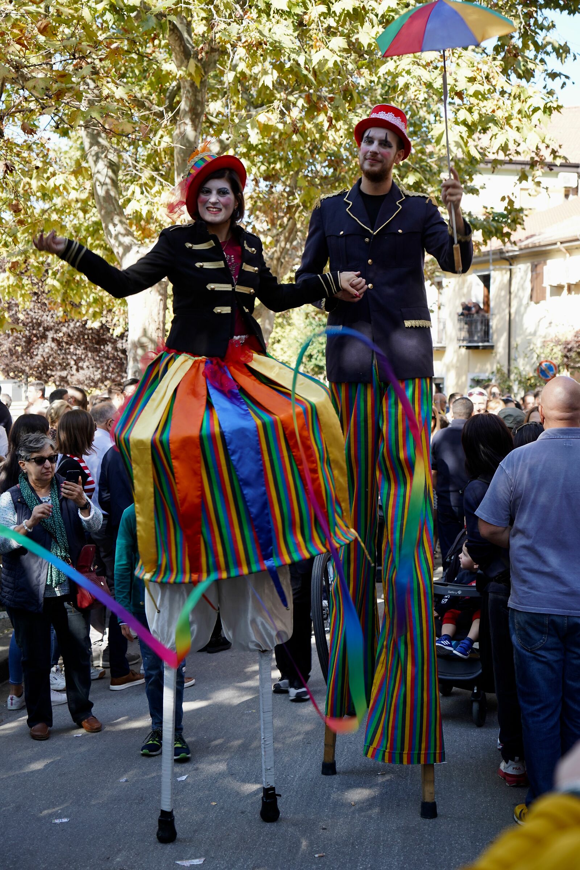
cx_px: 290
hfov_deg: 27.0
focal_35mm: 50
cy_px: 435
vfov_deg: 39.6
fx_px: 1208
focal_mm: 50
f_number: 4.5
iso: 100
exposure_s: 1/100
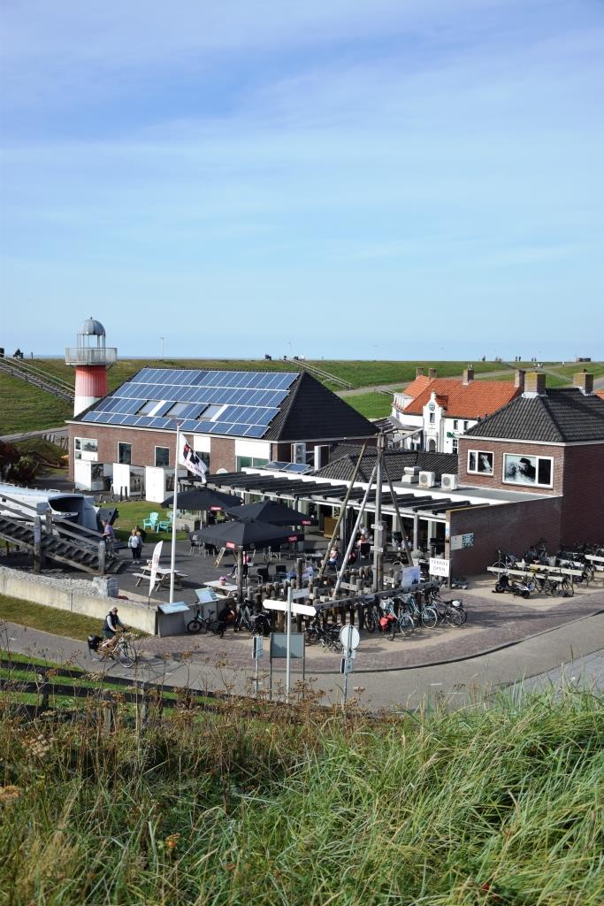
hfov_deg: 31.9
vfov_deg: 46.4
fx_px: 1057
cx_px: 302
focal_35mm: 42
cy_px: 453
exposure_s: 1/800
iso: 100
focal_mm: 28
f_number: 4
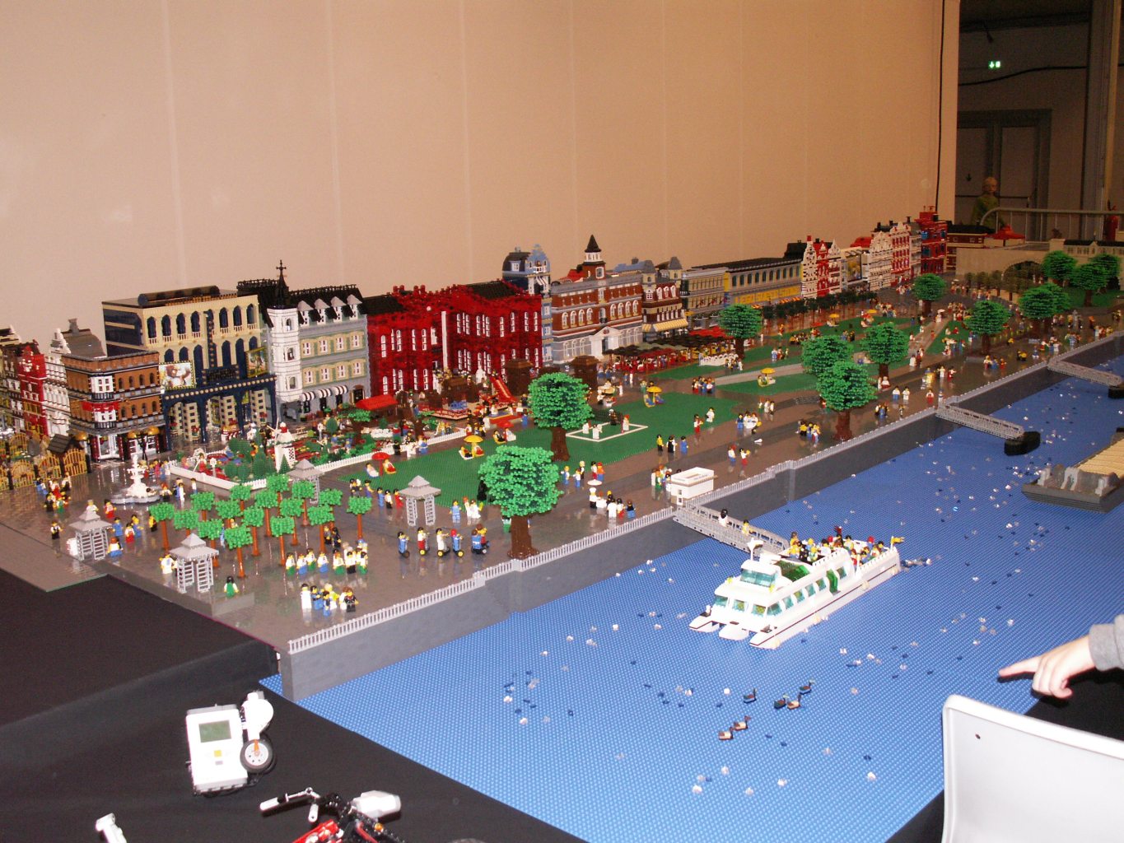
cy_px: 422
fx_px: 1137
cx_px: 562
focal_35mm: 35
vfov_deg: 40.7
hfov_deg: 52.6
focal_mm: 5.86
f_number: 2.8
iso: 160
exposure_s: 1/50
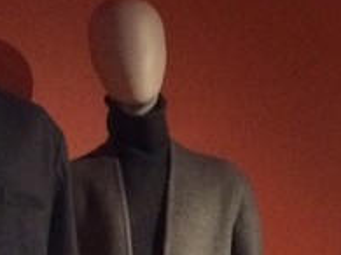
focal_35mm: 143
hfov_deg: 13.6
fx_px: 1408
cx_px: 329
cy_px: 484
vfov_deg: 9.7
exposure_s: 1/17
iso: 500
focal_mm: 4.15
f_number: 2.2
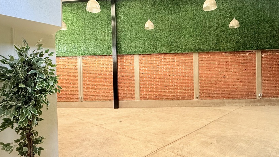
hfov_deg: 81.1
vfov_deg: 51.5
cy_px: 80
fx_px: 163
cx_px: 148
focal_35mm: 22
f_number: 2.2
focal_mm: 2.22
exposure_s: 1/99
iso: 200
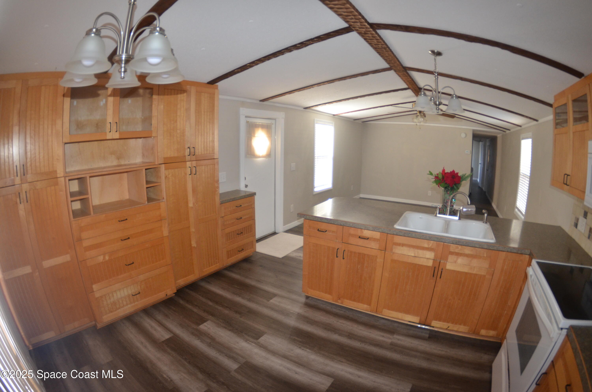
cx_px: 296
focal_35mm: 17
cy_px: 196
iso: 800
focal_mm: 11.5
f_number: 3.8
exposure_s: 1/60
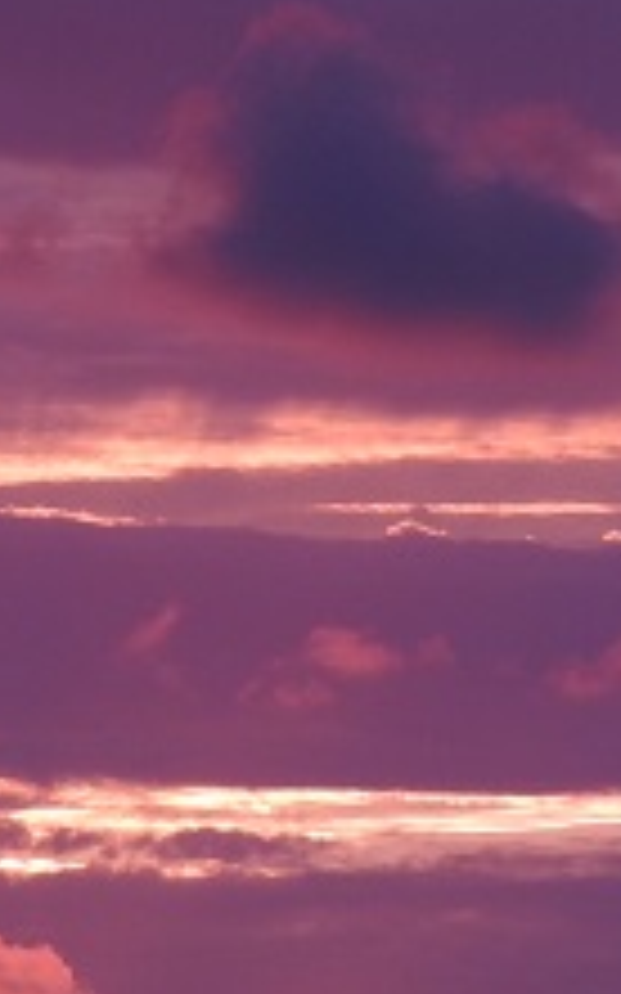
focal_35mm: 431
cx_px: -356
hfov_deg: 3.0
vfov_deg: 4.9
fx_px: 11679
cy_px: 63
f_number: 5.2
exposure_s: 1/100
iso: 100
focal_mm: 26.9
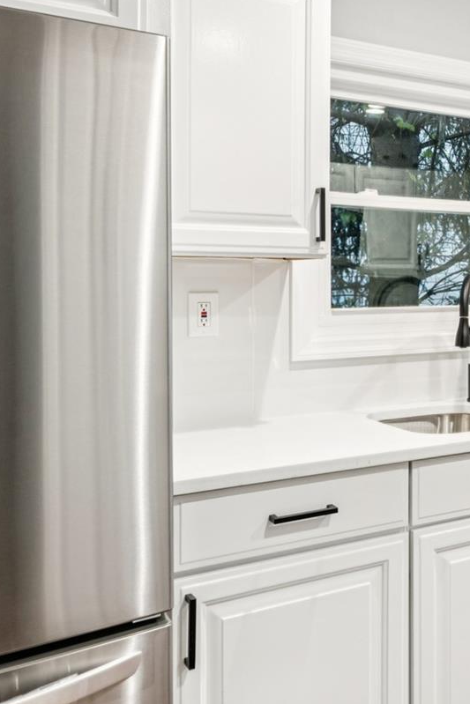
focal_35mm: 41
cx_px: 558
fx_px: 803
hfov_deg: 28.5
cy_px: 265
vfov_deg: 47.0
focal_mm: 16
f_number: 8
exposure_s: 1/10
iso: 250
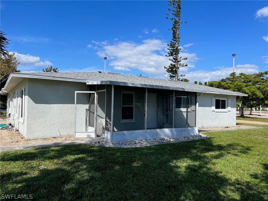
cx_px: 134
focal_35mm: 26
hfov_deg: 67.3
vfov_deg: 53.1
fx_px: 201
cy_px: 100
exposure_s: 1/4651
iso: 50
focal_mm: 5.1
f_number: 1.6
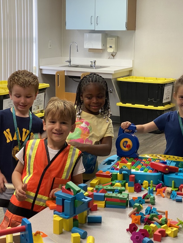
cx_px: 84
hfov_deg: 21.0
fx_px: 493
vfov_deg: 27.8
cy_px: 121
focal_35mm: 70
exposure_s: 1/60
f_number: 2
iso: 125
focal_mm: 6
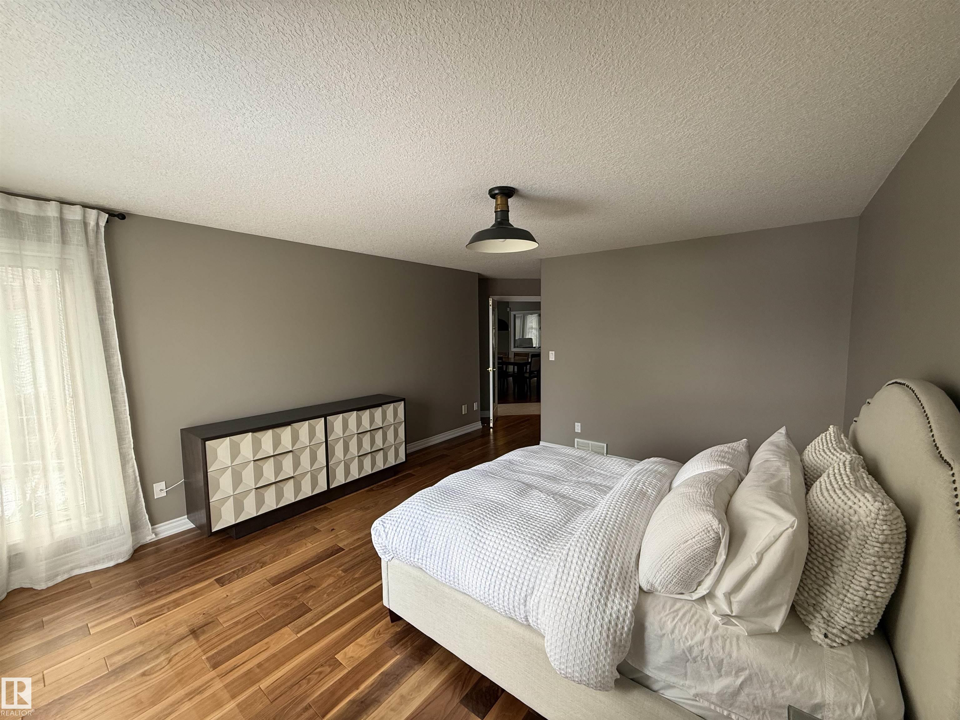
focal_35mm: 14
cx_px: 480
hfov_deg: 102.1
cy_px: 360
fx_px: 388
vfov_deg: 85.7
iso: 160
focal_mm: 2.22
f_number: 2.2
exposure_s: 1/99
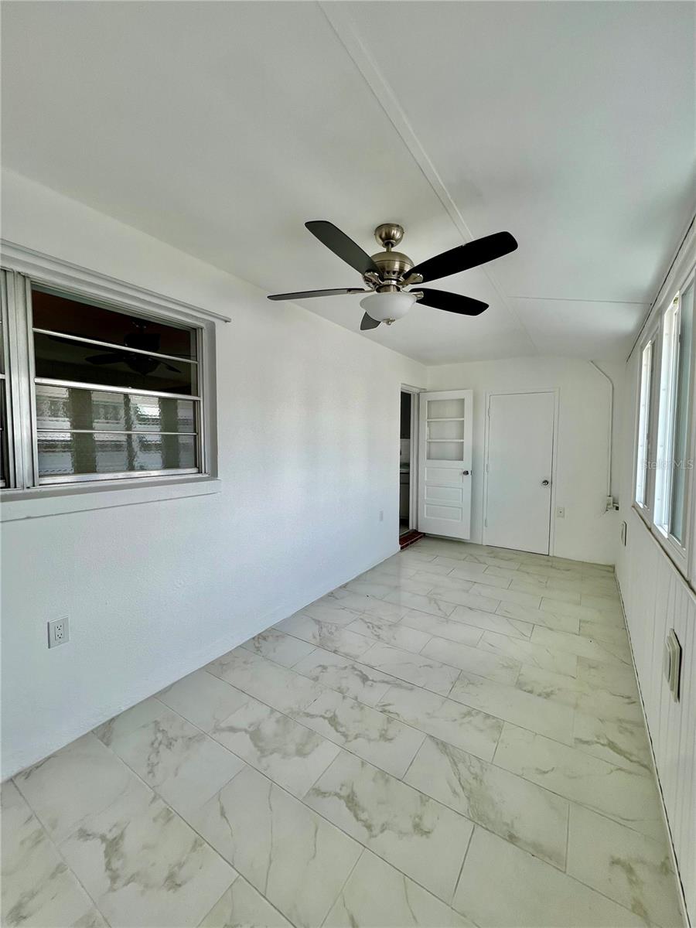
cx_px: 348
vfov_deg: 106.2
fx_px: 349
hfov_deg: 89.9
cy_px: 464
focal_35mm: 13
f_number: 1.8
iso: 32
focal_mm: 1.57
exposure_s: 1/151
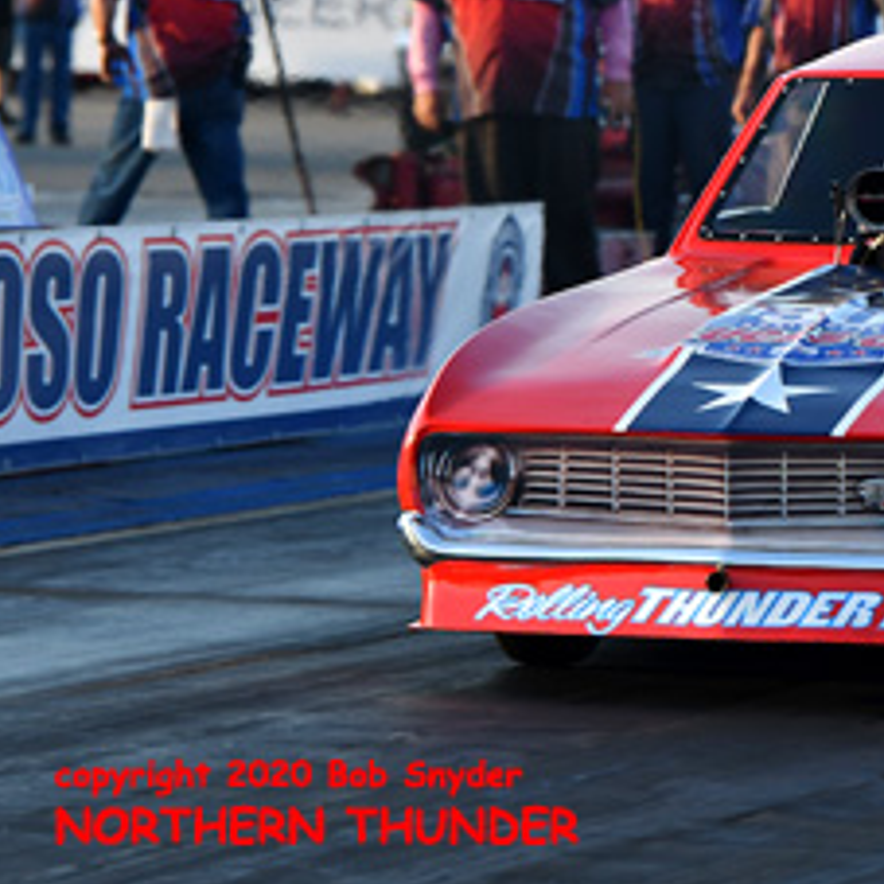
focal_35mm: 422
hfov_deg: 4.1
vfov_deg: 4.2
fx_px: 12193
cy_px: 273
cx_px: 868
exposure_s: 1/800
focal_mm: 150
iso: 250
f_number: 4.5
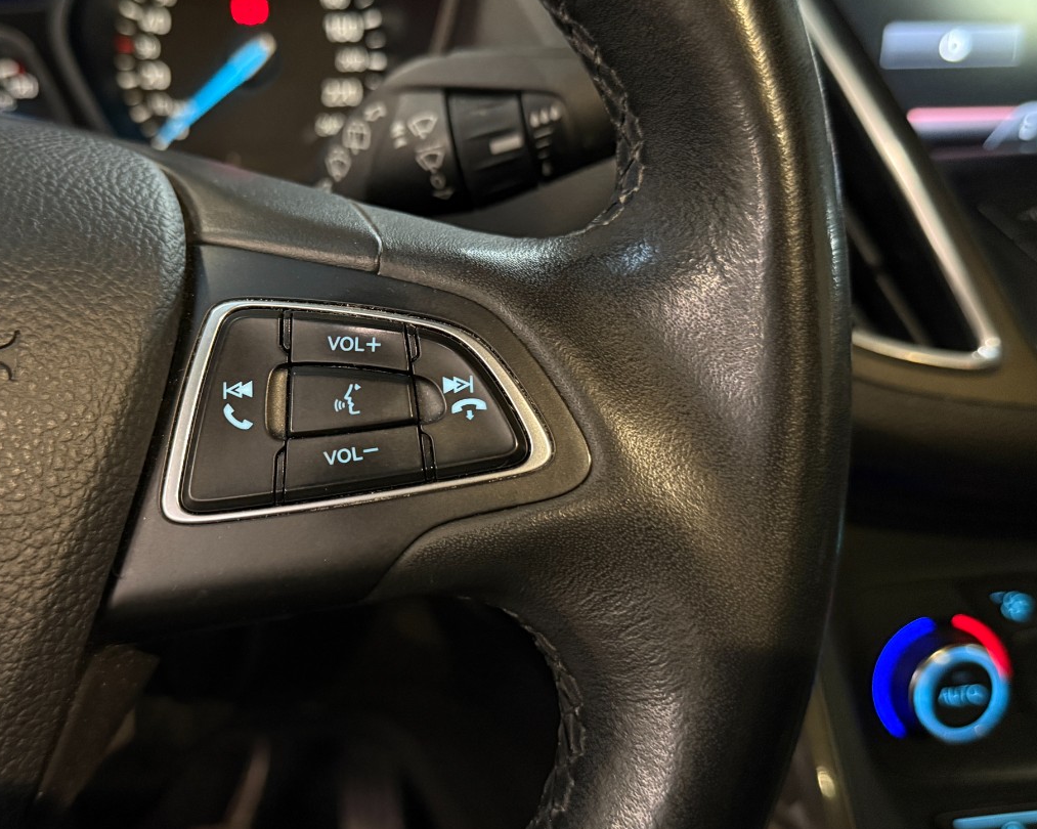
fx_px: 1135
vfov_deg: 40.1
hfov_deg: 48.6
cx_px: 381
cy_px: 393
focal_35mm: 37
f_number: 1.78
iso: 800
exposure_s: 1/25
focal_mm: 6.76
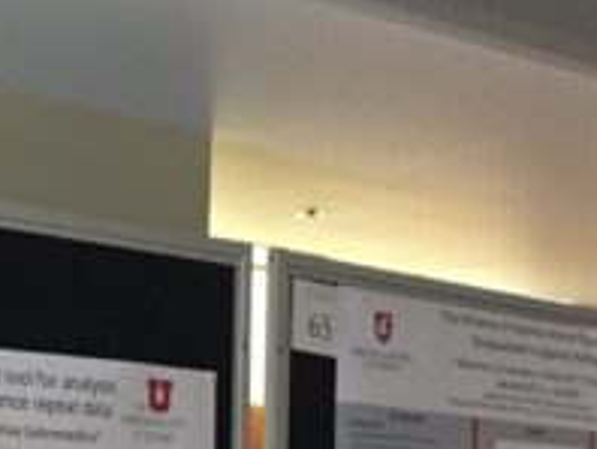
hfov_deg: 15.5
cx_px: -326
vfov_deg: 12.2
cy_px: 675
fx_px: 2003
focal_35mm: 116
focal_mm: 4.15
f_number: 2.2
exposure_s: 1/30
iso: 160
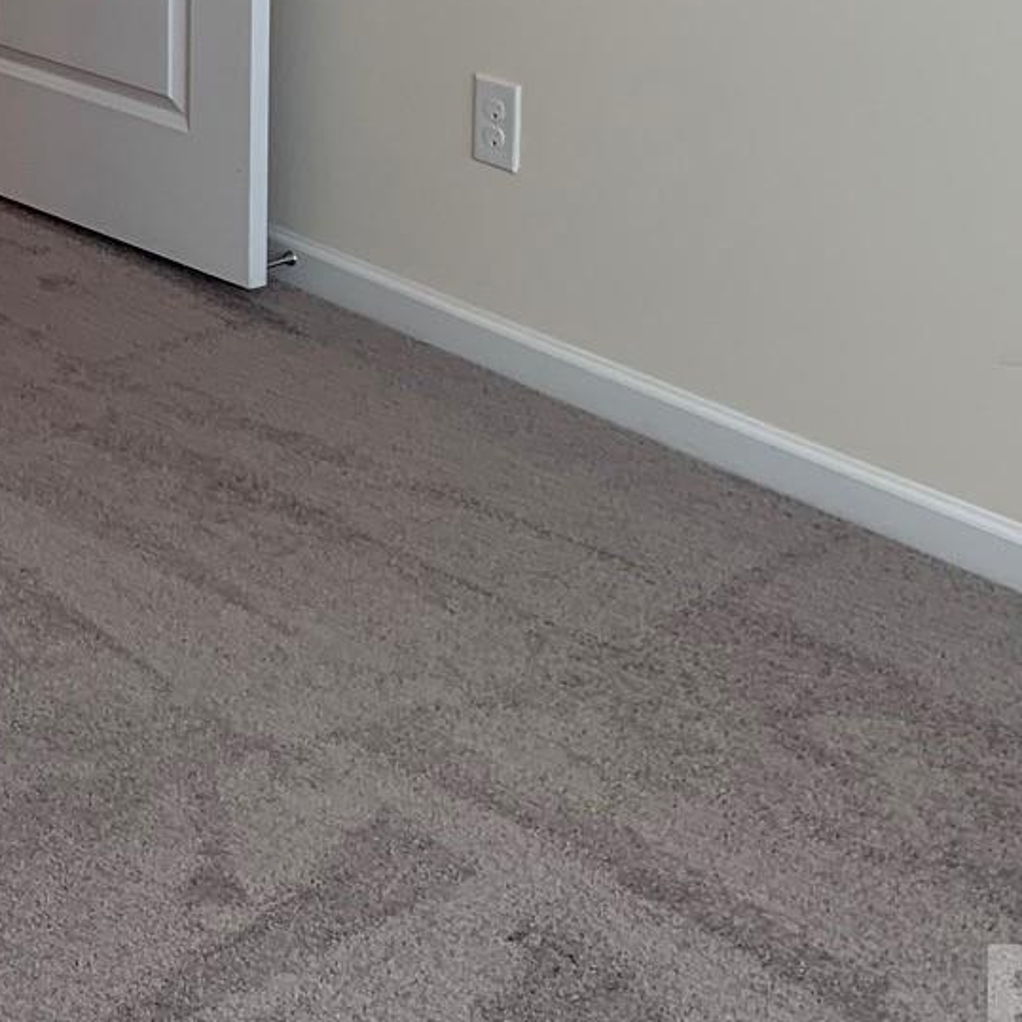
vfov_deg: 19.2
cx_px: -207
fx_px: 2873
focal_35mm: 86
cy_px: -138
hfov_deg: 19.0
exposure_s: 1/121
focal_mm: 4.25
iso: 50
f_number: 1.8
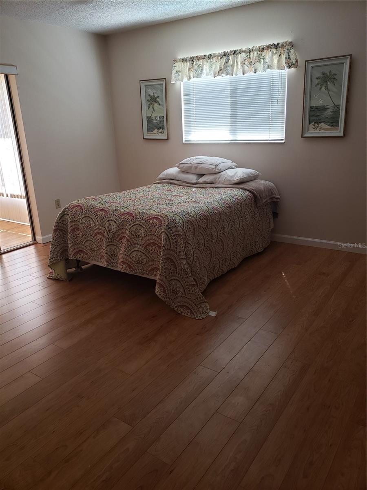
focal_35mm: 26
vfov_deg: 67.3
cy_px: 245
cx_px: 184
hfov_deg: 53.1
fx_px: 368
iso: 100
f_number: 1.5
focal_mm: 4.3
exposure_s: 1/50
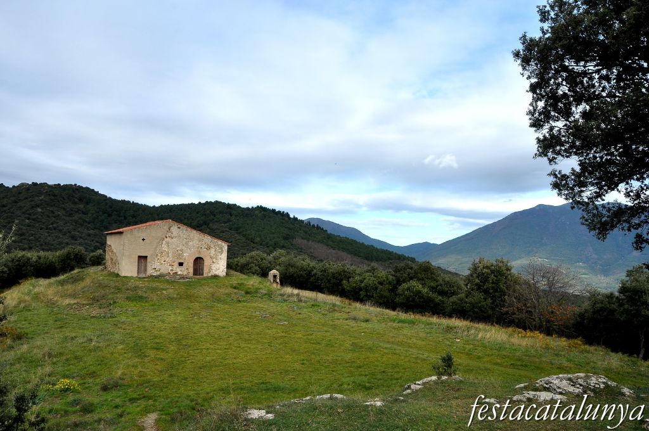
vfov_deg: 47.8
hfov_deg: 67.4
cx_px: 324
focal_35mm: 27
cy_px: 216
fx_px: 486
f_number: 10
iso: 500
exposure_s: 1/400
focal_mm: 18
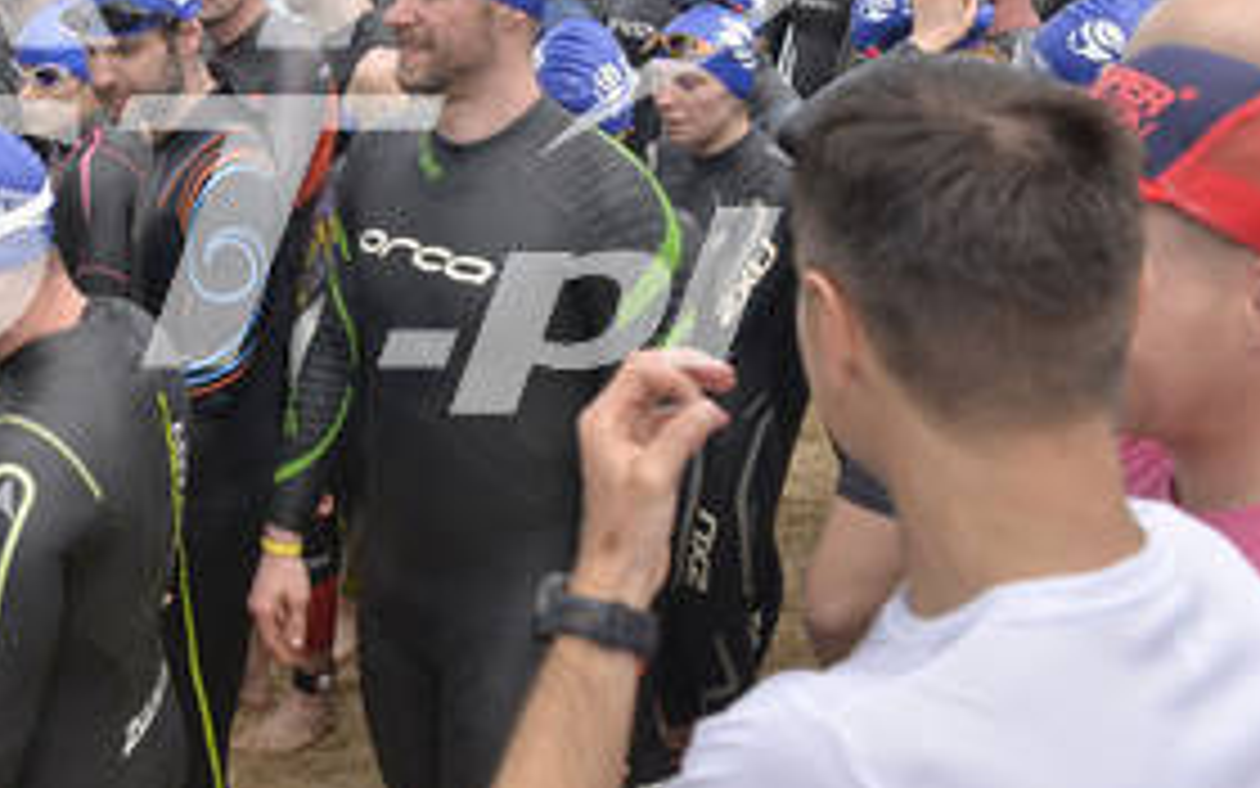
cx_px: -86
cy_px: 16
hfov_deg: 32.4
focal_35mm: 56
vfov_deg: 22.3
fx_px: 1923
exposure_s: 1/800
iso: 200
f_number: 5.6
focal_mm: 24
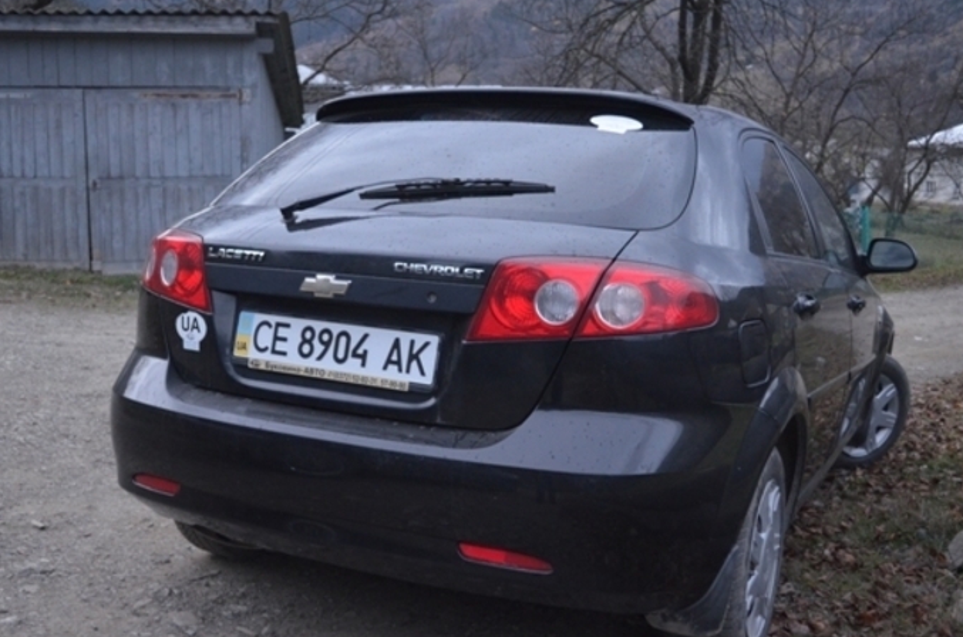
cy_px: 355
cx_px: 452
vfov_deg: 34.0
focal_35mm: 39
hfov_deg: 49.6
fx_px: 1041
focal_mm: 22
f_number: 4
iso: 1600
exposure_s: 1/15
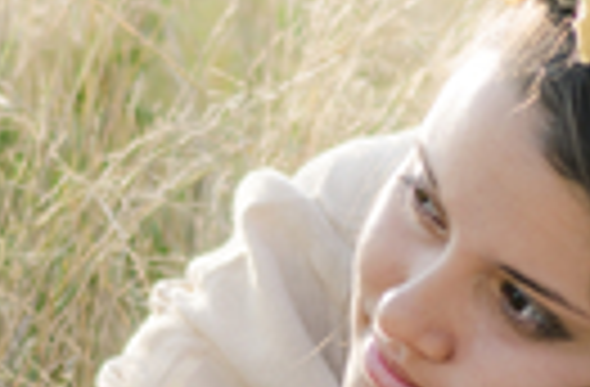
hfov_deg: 3.4
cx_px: 473
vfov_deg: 2.3
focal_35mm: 603
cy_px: 272
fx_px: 9834
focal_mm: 105
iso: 100
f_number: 2.8
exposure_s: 1/800
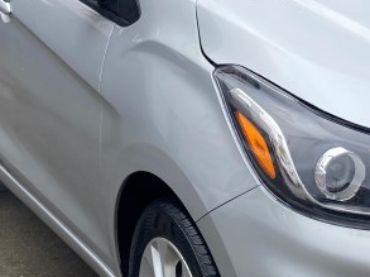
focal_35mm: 98
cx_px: 331
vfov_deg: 15.0
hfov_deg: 19.7
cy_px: 168
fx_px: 1046
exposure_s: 1/979
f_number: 1.8
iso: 20
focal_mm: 3.99
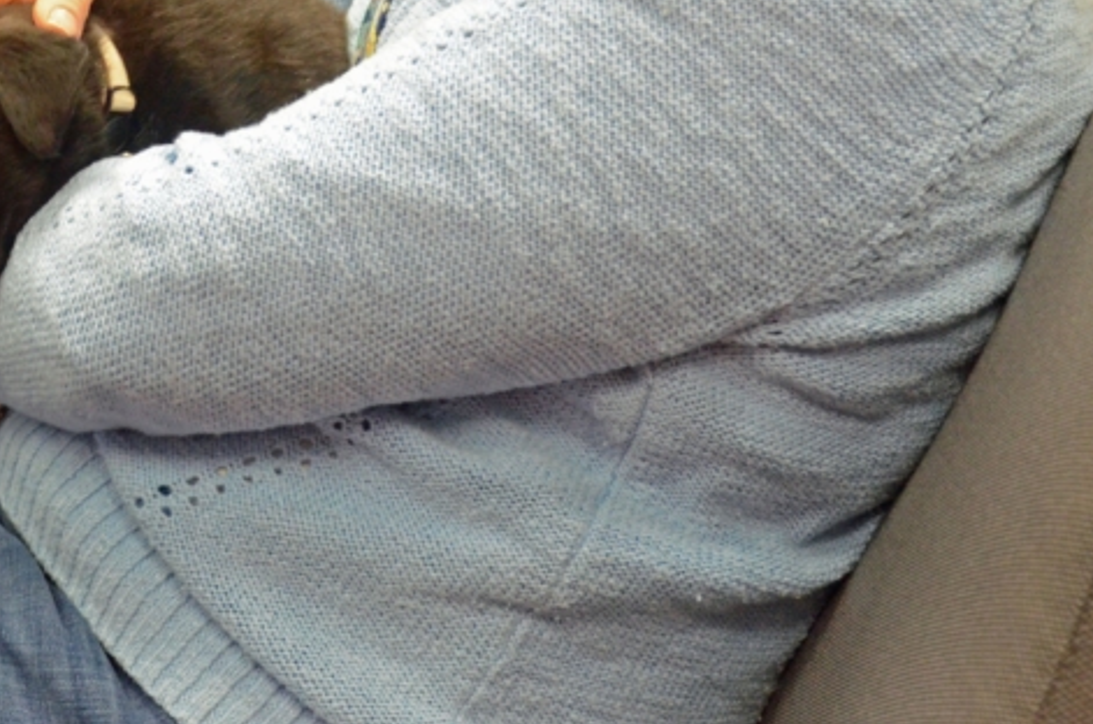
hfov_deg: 16.5
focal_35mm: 124
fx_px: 3757
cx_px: 251
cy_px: -30
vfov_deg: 10.9
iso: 2500
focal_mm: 38
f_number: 4.5
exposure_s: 1/80
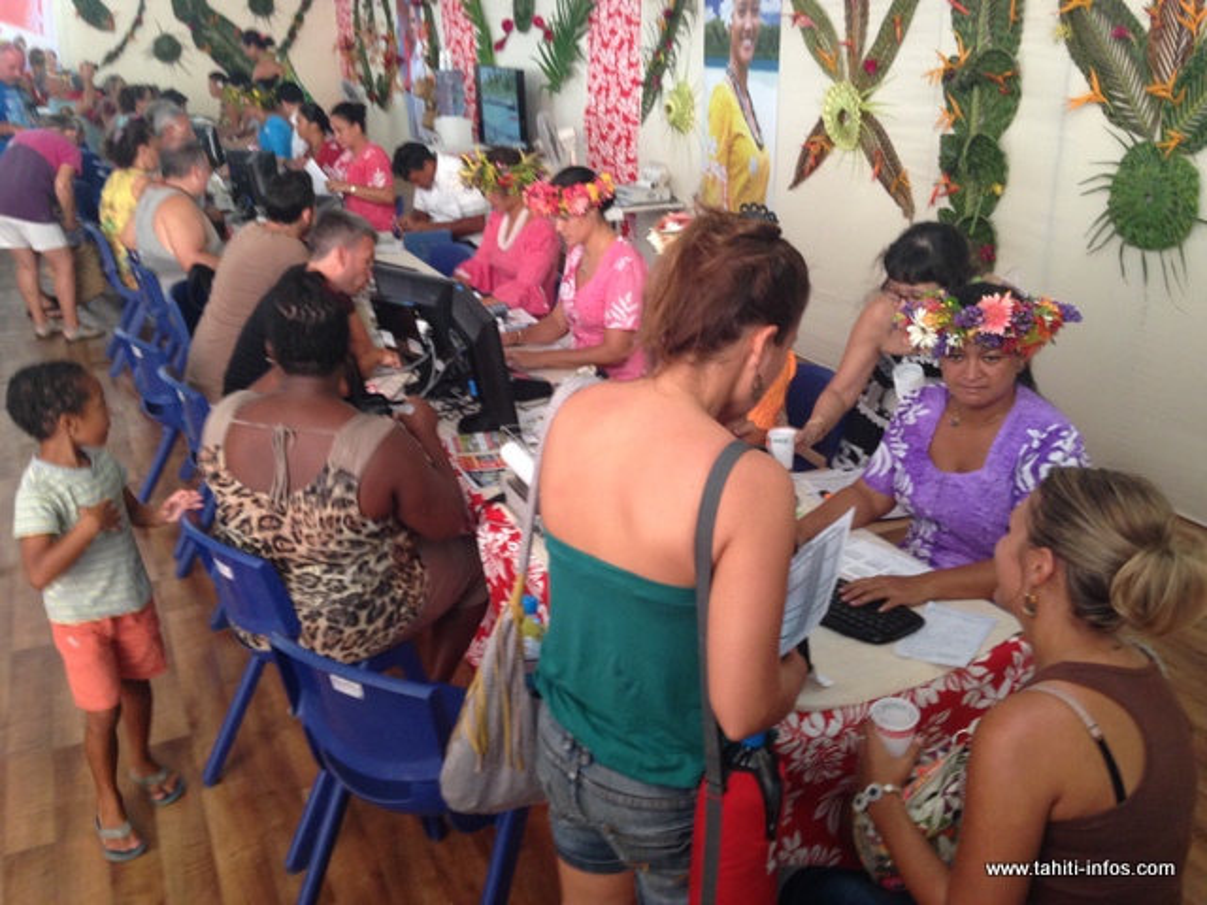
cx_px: 604
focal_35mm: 33
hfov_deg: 55.4
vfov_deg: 42.9
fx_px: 1151
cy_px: 452
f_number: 2.4
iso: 160
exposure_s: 1/20
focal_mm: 4.12
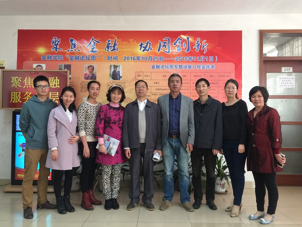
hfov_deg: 61.7
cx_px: 151
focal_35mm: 29
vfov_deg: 48.2
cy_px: 114
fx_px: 253
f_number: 2.2
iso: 64
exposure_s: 1/33
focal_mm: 4.15
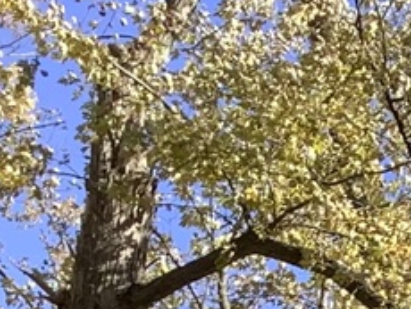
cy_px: 843
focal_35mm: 194
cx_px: 1008
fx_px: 2306
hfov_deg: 9.1
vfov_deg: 7.0
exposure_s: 1/381
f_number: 2.4
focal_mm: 3.3
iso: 25
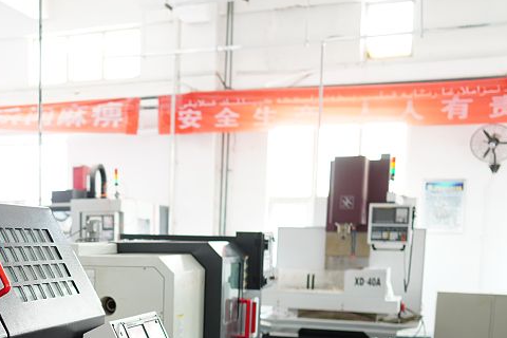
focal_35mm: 60
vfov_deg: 21.9
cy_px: 332
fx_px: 845
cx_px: 49
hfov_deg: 31.8
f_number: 1.4
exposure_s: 1/160
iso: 250
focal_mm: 24
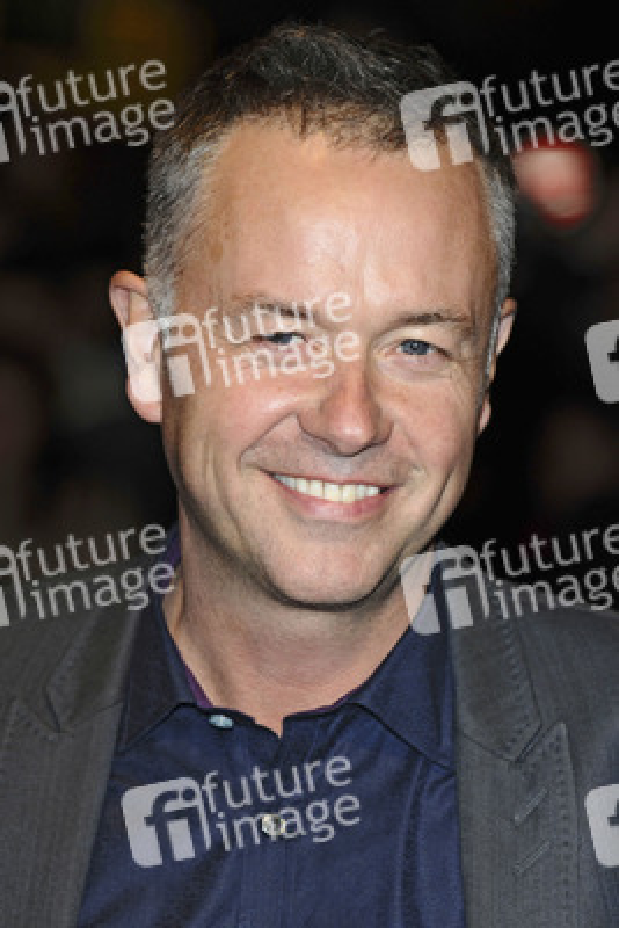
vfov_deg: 11.4
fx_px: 4638
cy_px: 464
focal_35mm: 180
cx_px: 310
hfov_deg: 7.6
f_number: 4.5
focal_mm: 120
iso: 320
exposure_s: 1/200
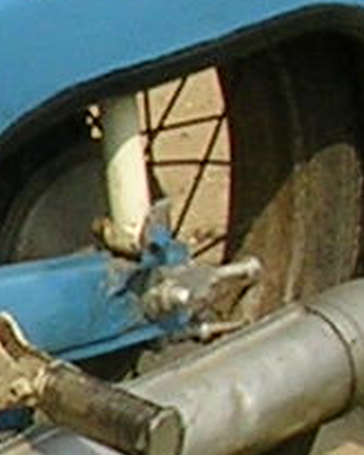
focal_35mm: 370
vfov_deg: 5.2
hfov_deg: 4.0
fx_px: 4983
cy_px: 233
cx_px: -815
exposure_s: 1/326
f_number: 5.6
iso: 50
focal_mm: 5.8
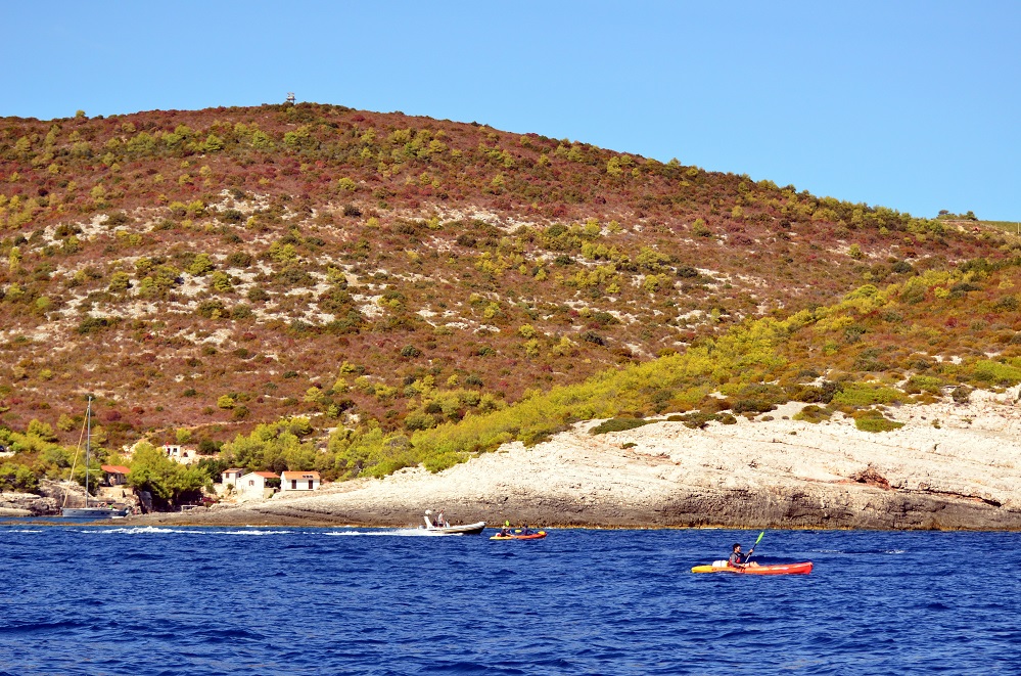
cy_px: 338
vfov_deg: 13.0
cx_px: 510
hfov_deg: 19.5
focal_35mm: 105
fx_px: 2971
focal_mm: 70
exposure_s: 1/4000
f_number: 4.5
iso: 640
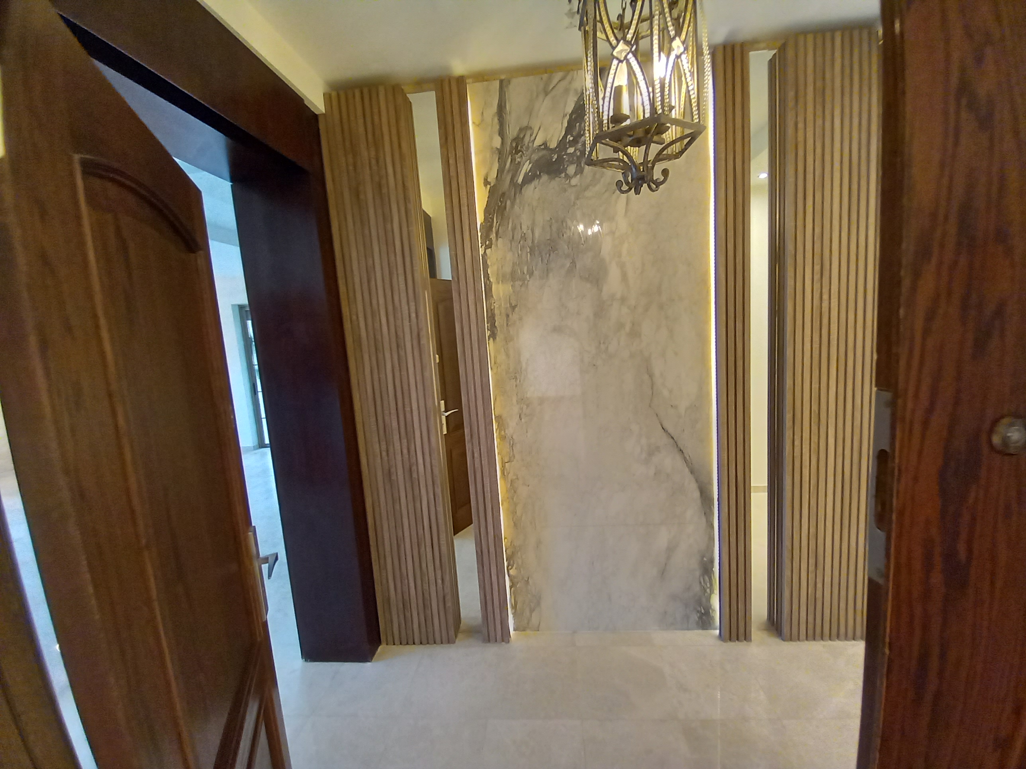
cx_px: 513
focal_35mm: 13
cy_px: 384
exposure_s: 1/33
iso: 125
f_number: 2.2
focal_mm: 1.13
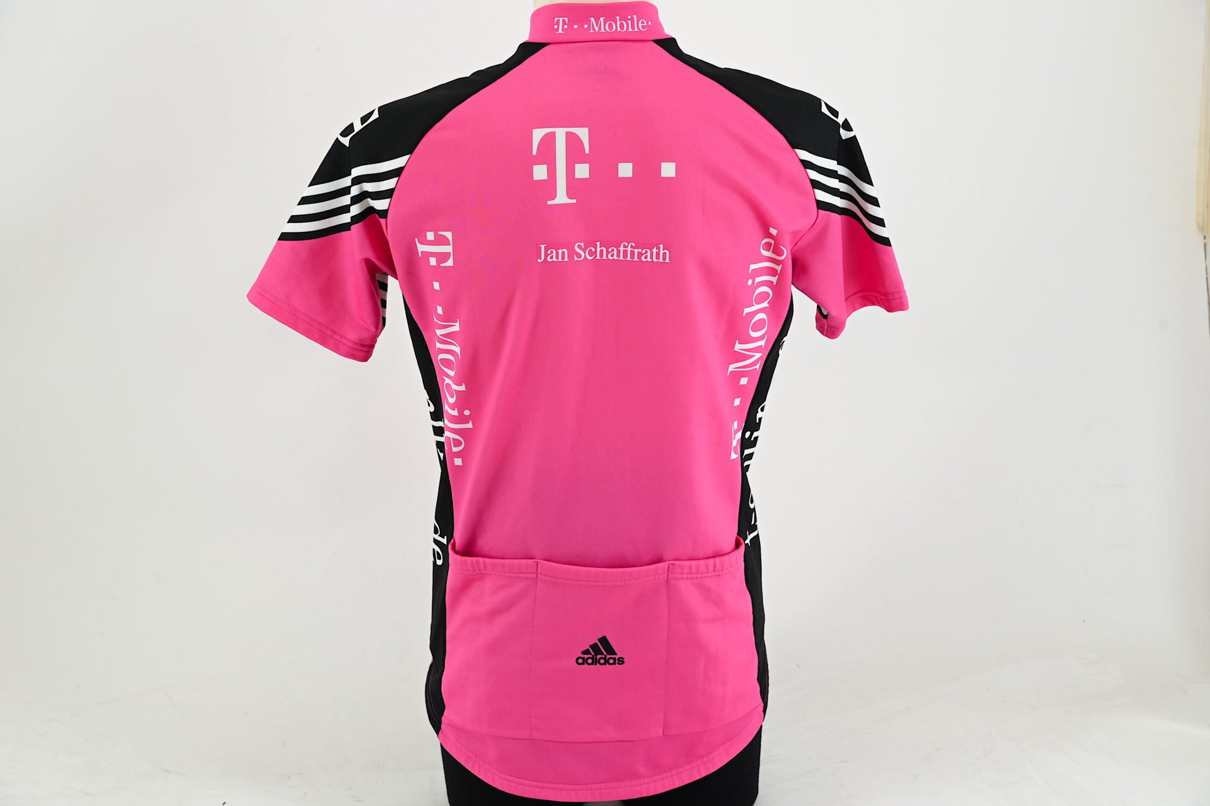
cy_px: 403
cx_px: 605
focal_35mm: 70
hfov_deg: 28.9
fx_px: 2352
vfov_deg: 19.4
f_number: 8
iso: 320
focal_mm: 70
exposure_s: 1/30
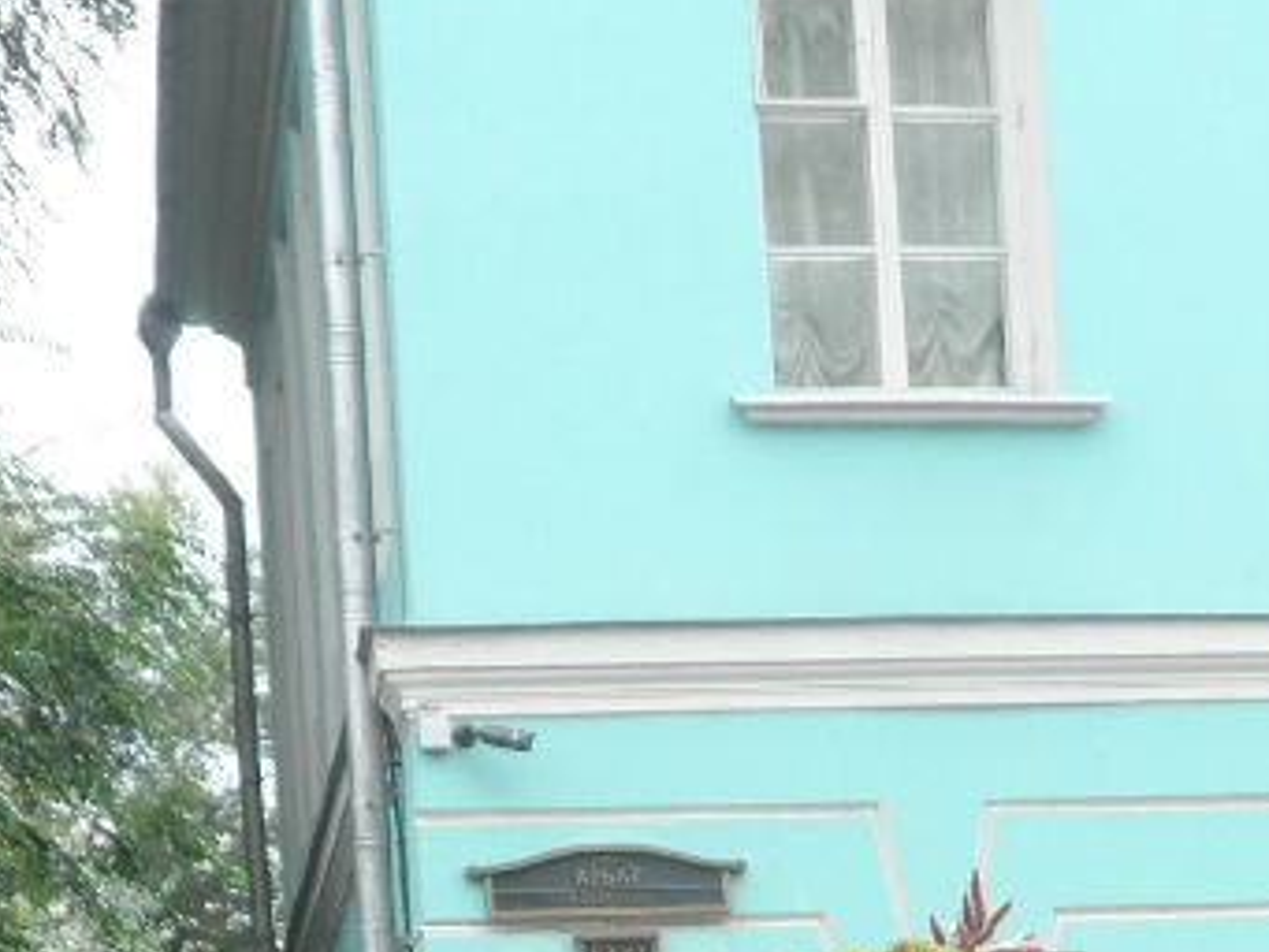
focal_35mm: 120
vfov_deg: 11.5
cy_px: 1681
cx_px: 1087
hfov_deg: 16.2
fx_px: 4401
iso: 80
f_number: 3.3
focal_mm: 5.8
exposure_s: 1/60
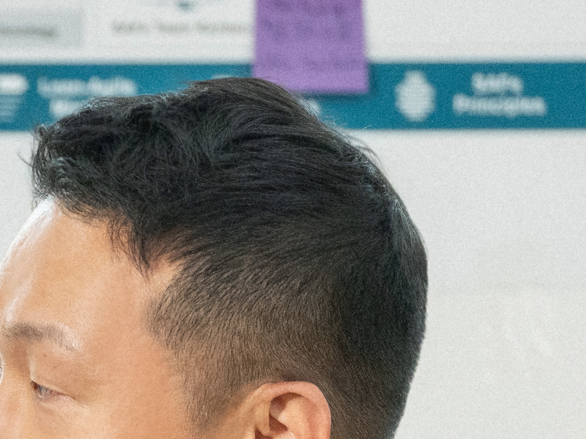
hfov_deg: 3.3
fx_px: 10023
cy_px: 942
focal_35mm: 592
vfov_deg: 2.5
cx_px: -977
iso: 800
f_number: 4
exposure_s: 1/160
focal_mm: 120
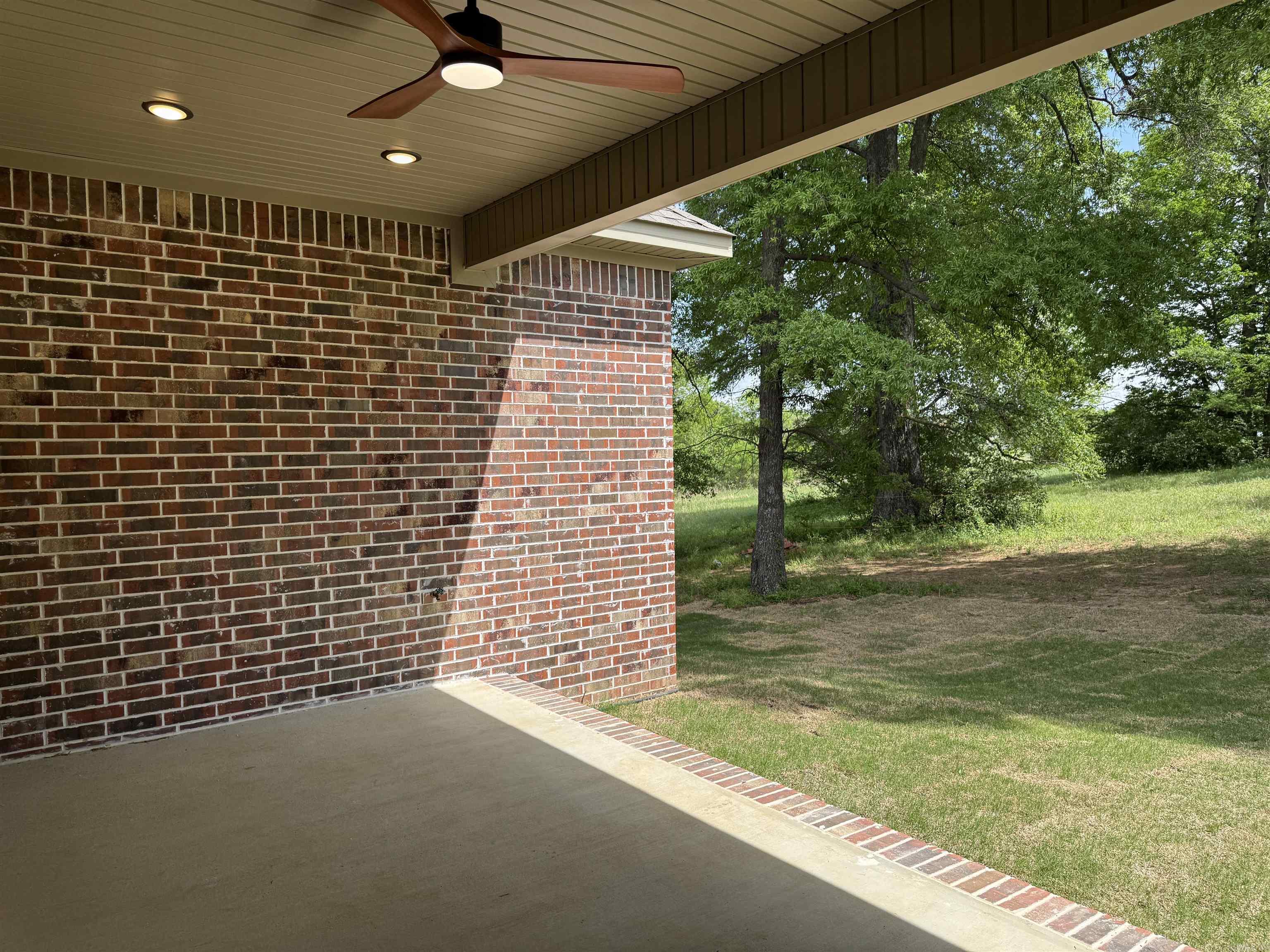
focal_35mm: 24
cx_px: 635
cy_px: 476
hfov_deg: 71.6
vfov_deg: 56.8
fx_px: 881
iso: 80
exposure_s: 1/1949
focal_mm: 6.76
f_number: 1.78
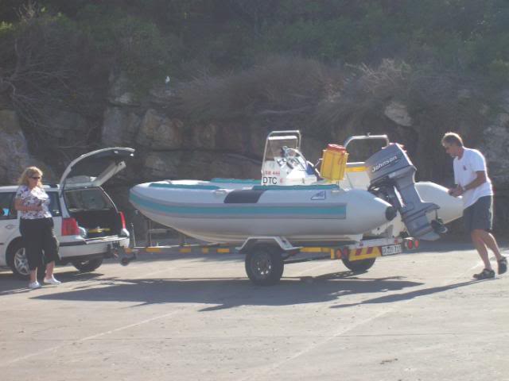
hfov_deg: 18.2
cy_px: 190
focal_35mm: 108
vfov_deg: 13.7
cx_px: 254
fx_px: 1588
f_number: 4.8
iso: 80
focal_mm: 18
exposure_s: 1/293
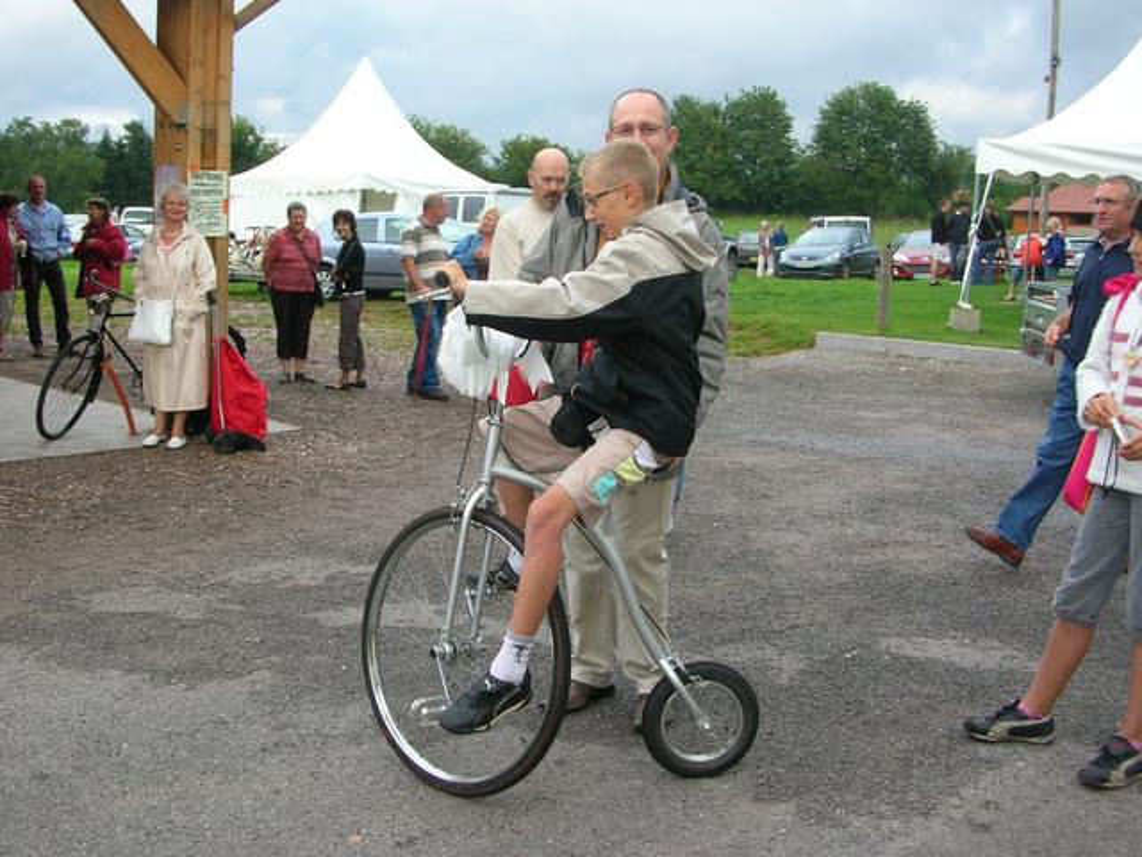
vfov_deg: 36.0
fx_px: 1320
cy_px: 428
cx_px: 571
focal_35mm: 40
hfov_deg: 46.8
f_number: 3
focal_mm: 6.6
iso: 50
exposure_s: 1/81
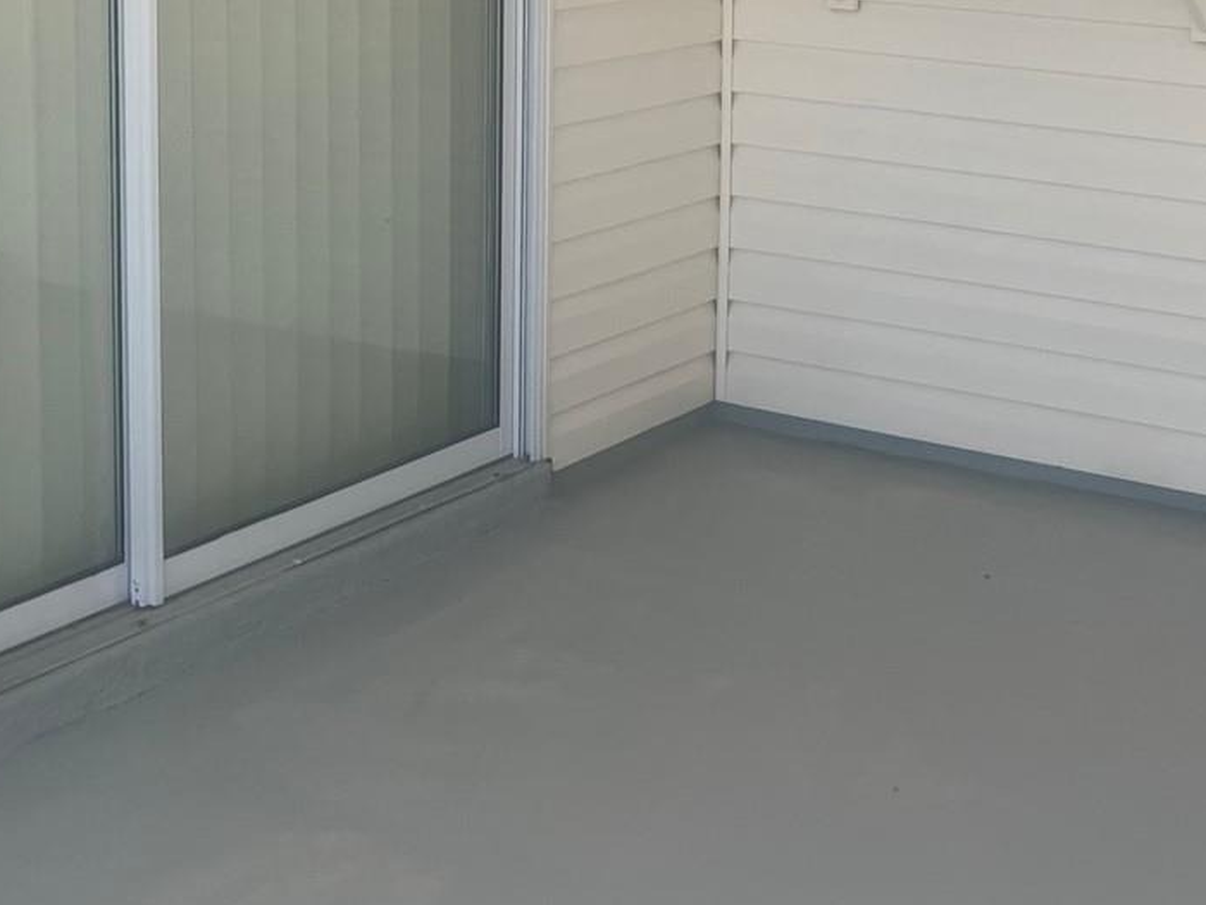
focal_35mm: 64
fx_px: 2230
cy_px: -28
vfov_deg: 22.0
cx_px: 968
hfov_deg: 29.6
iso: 25
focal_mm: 3.99
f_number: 1.8
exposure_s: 1/120
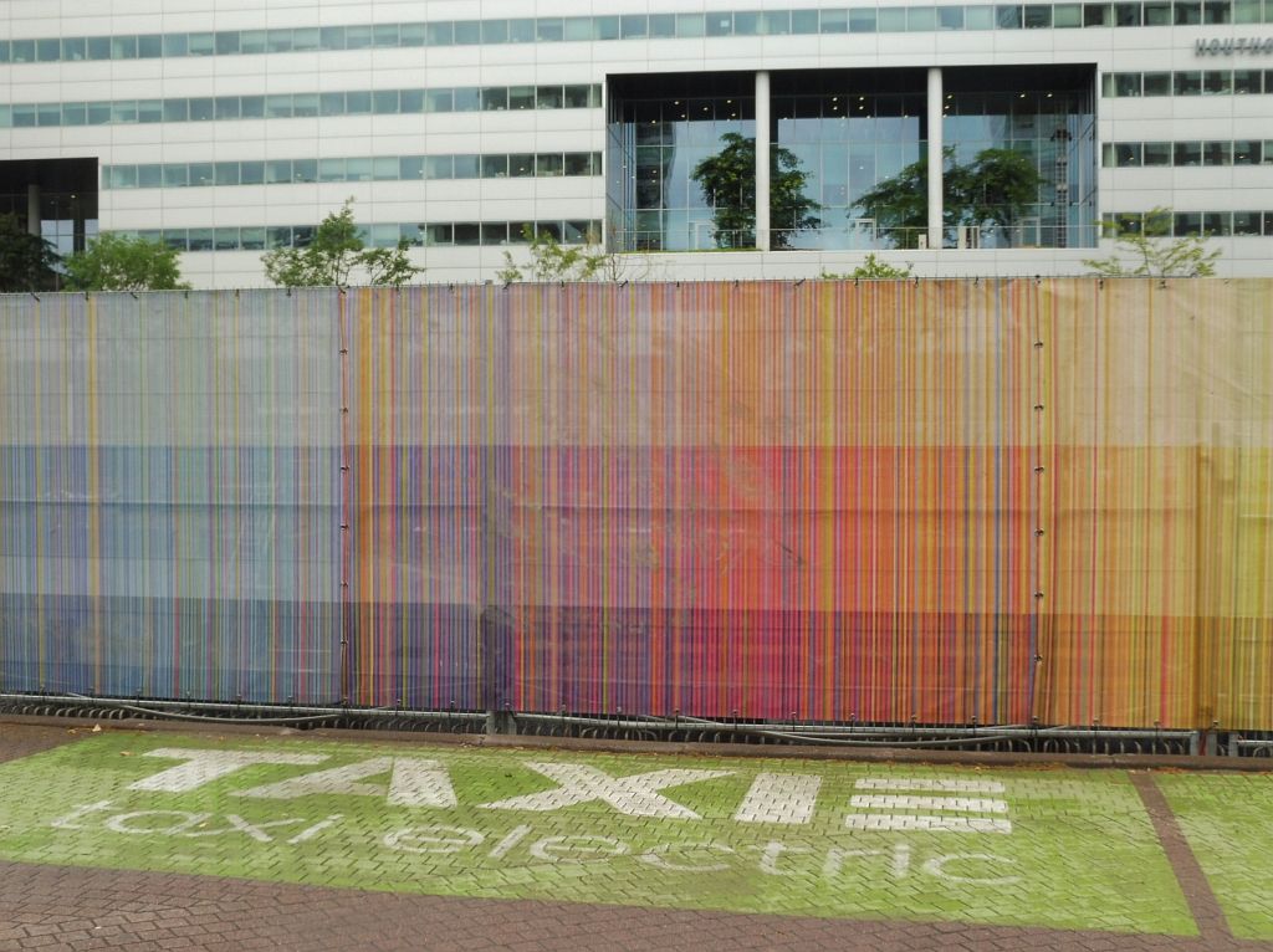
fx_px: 1617
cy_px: 476
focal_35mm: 44
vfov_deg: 32.8
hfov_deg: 43.0
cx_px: 636
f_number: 5
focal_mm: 7.9
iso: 100
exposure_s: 1/200
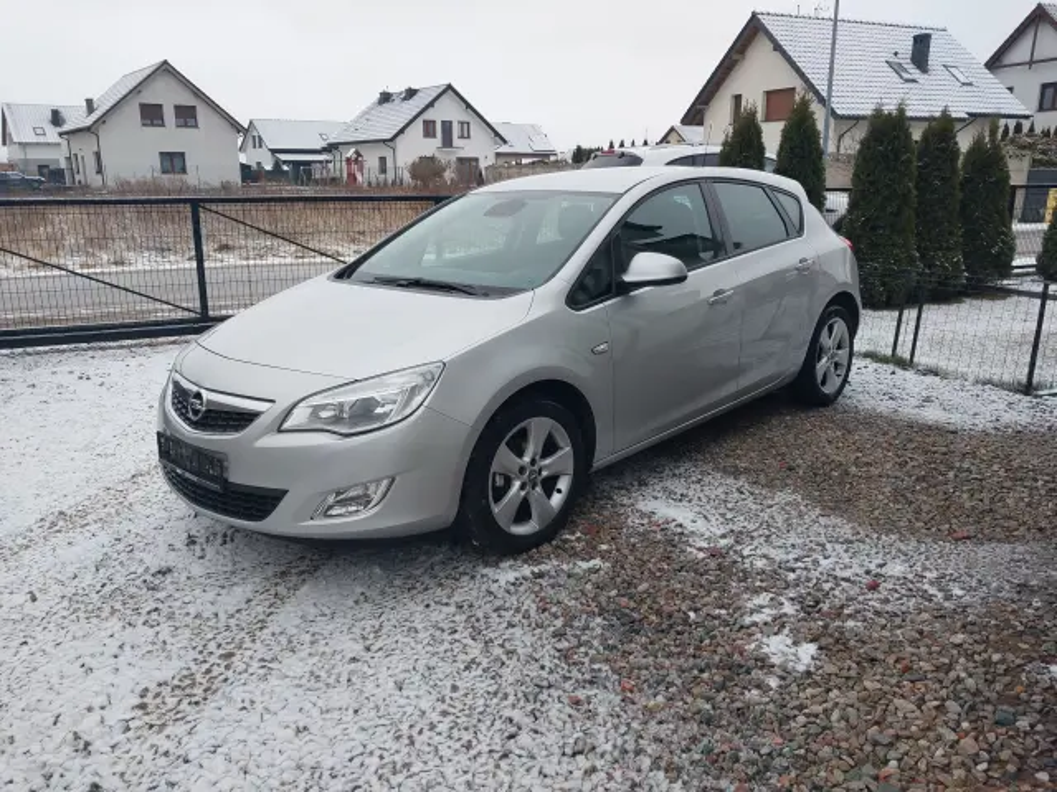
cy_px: 396
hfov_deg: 60.0
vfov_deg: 46.8
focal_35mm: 30
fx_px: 916
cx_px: 528
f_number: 1.8
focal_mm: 4.6
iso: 32
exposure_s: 1/100
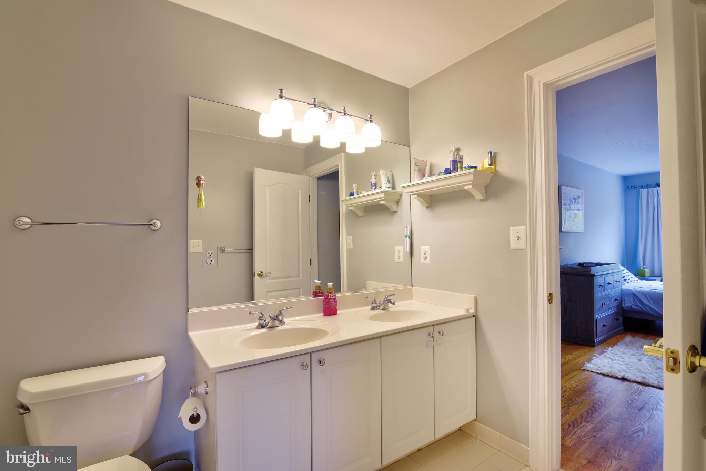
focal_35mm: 16
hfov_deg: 96.7
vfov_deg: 73.8
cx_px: 353
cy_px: 236
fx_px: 314
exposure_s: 1/20
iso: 200
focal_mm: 16
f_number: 5.6
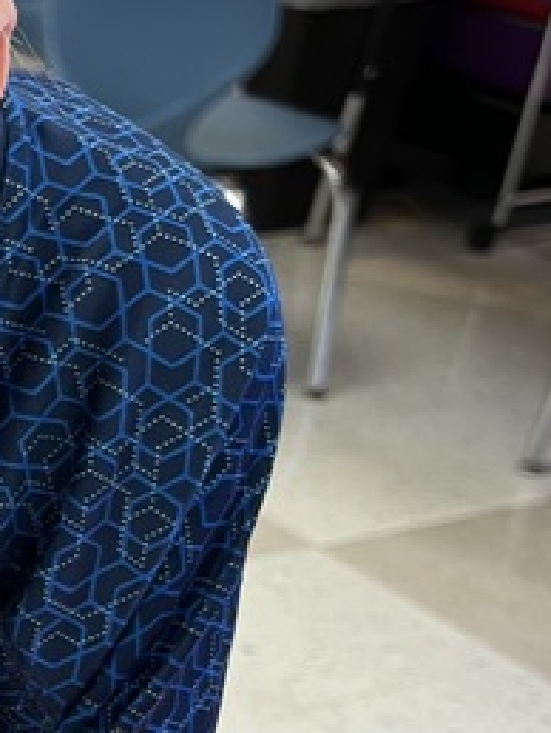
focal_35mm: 103
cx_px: -329
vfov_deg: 18.7
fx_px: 2182
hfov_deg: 13.4
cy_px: 693
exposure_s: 1/60
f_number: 1.5
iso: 125
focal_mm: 5.7
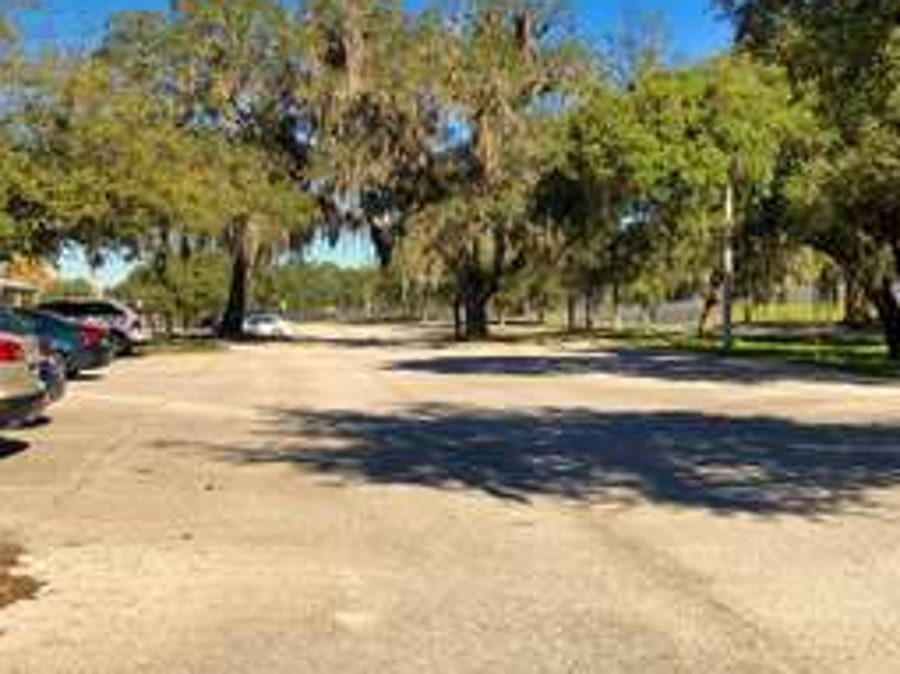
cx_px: 702
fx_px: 1143
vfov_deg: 32.8
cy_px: 371
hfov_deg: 41.4
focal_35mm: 44
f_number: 1.8
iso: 20
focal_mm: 4
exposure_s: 1/1779
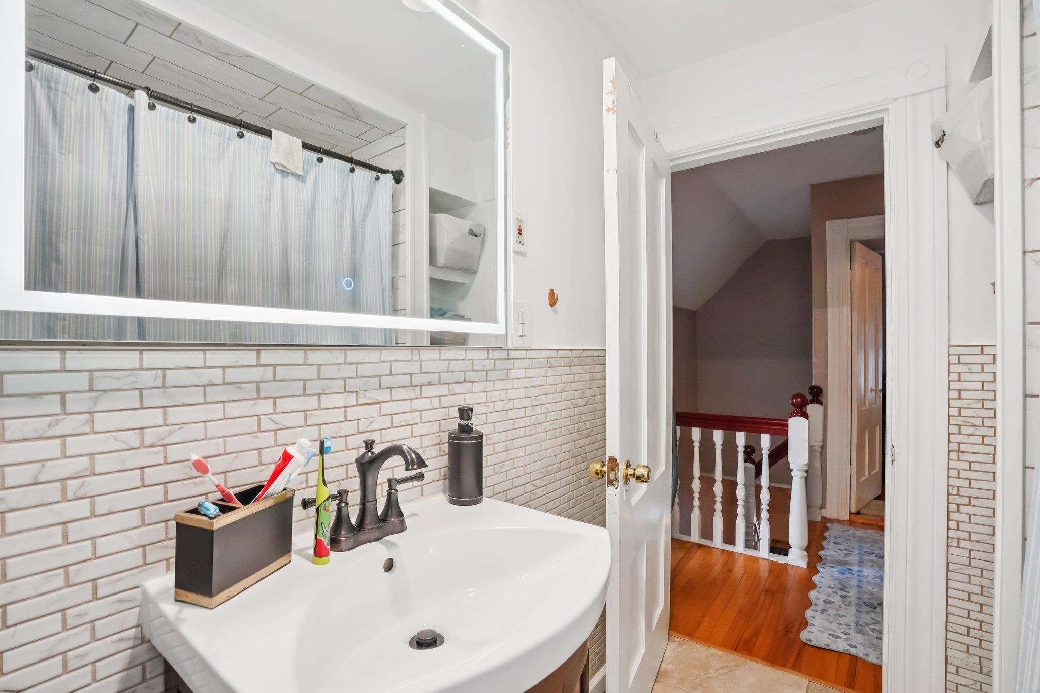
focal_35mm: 16
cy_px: 346
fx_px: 462
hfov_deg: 96.7
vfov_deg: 73.7
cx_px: 520
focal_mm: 16
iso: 1250
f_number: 8
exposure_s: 1/30
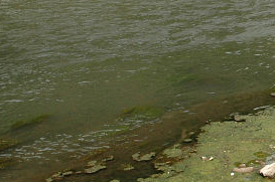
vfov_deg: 15.3
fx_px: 679
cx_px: 335
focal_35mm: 89
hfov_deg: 21.2
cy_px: 60
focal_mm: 18
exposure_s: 1/400
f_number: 10
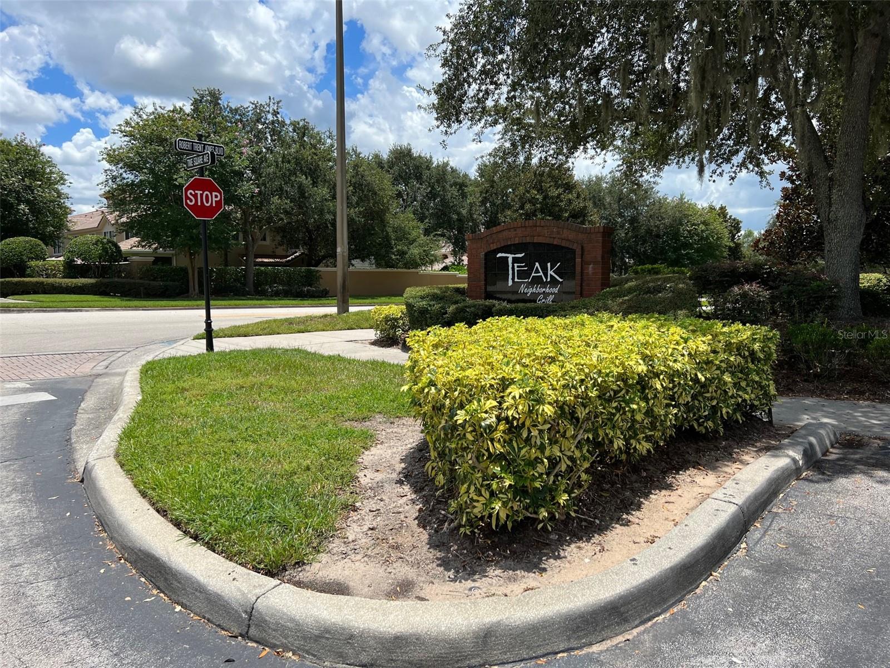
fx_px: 668
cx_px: 445
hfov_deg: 67.3
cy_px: 334
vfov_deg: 53.1
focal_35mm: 26
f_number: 1.5
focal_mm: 5.7
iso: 50
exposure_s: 1/4274
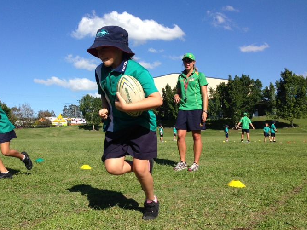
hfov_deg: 48.9
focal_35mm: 38
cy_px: 130
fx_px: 337
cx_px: 135
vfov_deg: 37.6
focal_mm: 4.12
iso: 50
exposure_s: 1/1808
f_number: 2.4
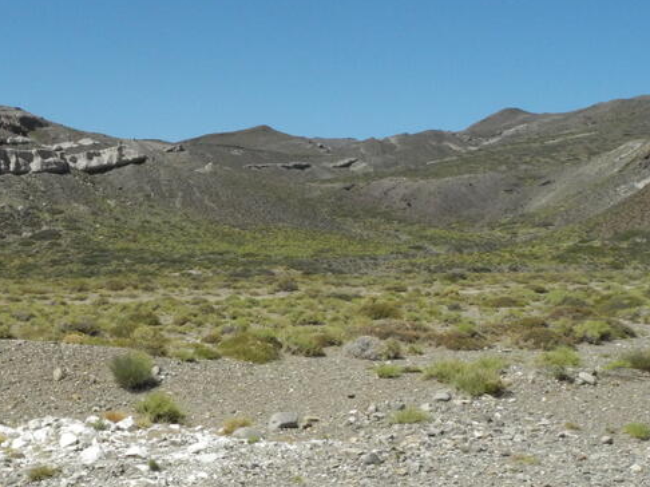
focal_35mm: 59
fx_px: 1107
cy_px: 294
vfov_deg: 24.7
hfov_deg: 30.8
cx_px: 31
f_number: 6.3
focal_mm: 6
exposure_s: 1/2000
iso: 400
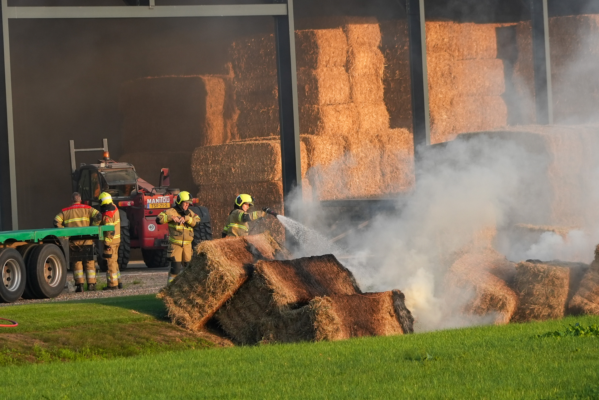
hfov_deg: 5.7
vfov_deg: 3.8
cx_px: 300
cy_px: 200
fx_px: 5992
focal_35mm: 360
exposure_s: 1/400
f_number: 8
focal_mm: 240
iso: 500
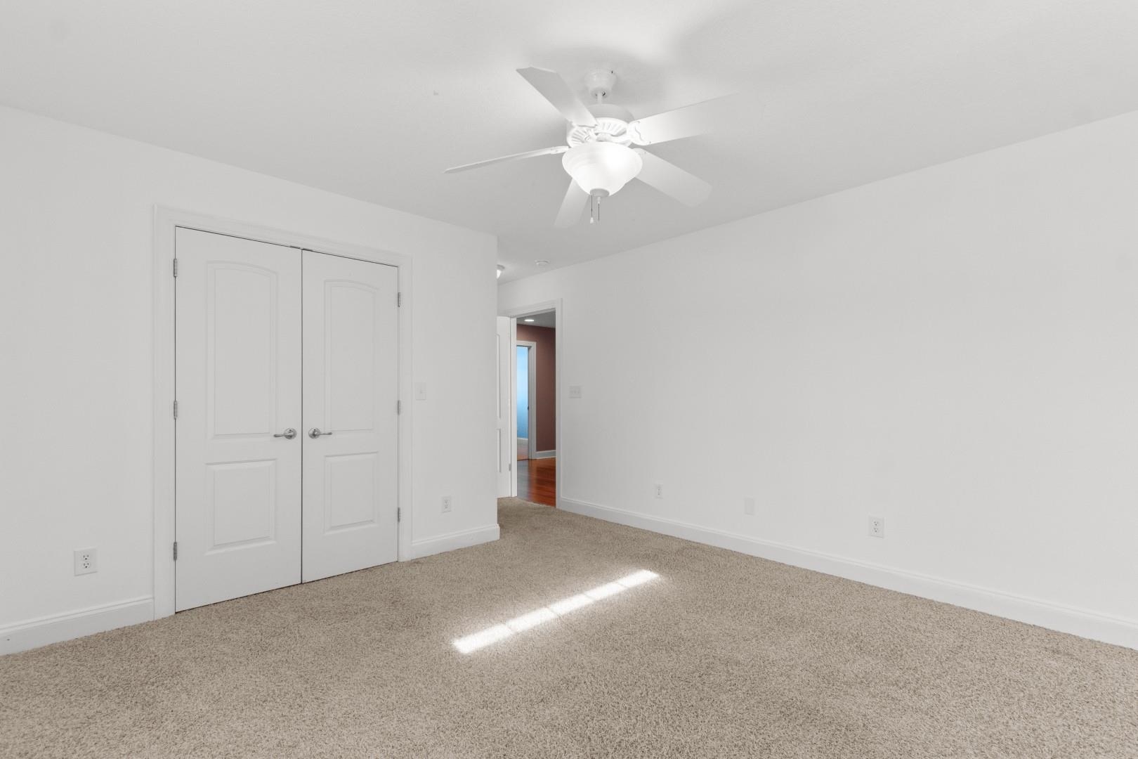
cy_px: 380
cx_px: 569
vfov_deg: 77.3
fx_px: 474
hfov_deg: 100.4
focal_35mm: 15
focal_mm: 10
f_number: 4.5
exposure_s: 1/2
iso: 100
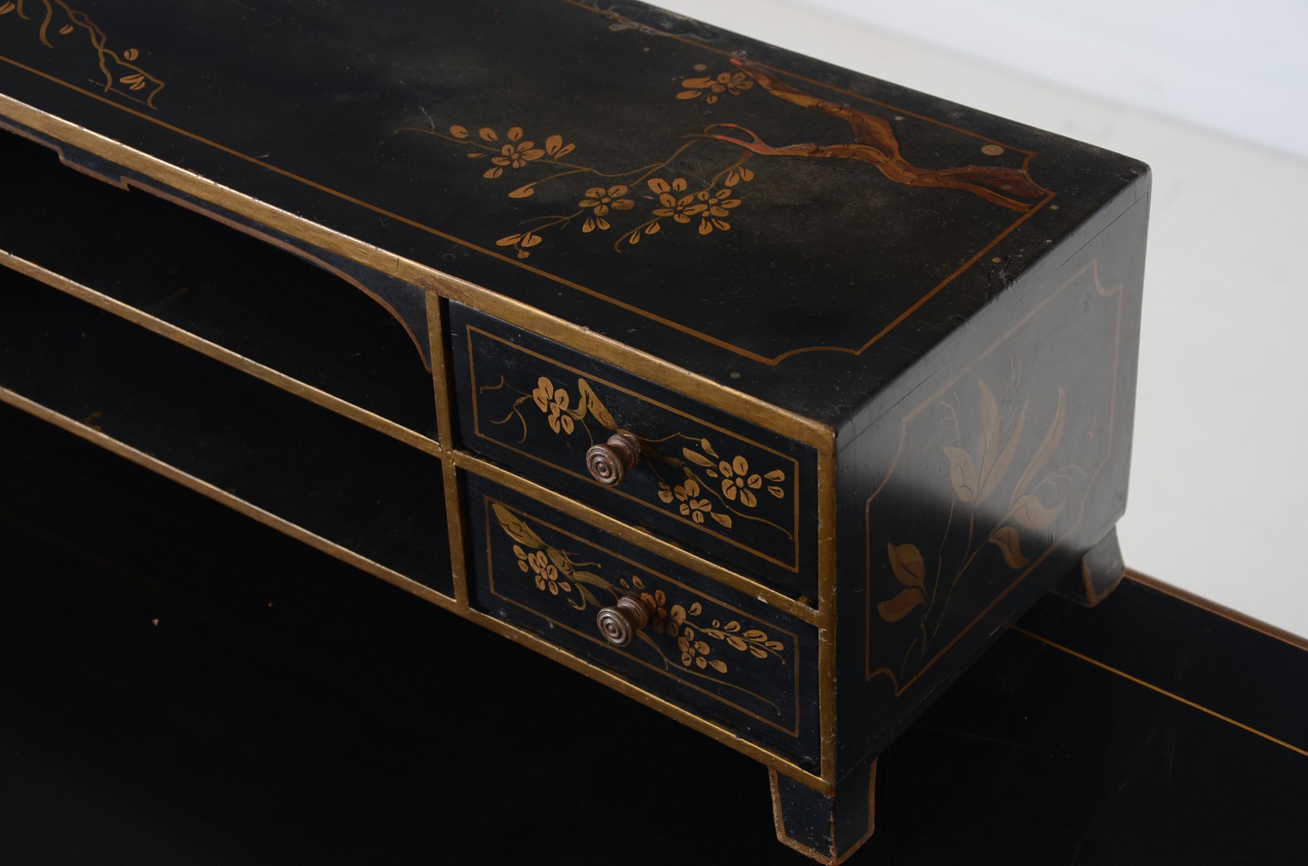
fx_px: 2828
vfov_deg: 17.4
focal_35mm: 78
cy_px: 433
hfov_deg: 26.0
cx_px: 654
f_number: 6.3
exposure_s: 1/60
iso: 160
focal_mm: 52
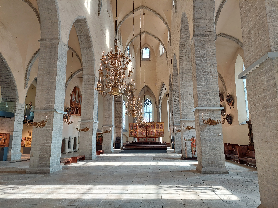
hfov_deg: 69.4
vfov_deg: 54.9
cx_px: 139
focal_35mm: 25
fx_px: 201
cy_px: 104
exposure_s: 1/100
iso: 80
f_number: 1.8
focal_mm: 5.23
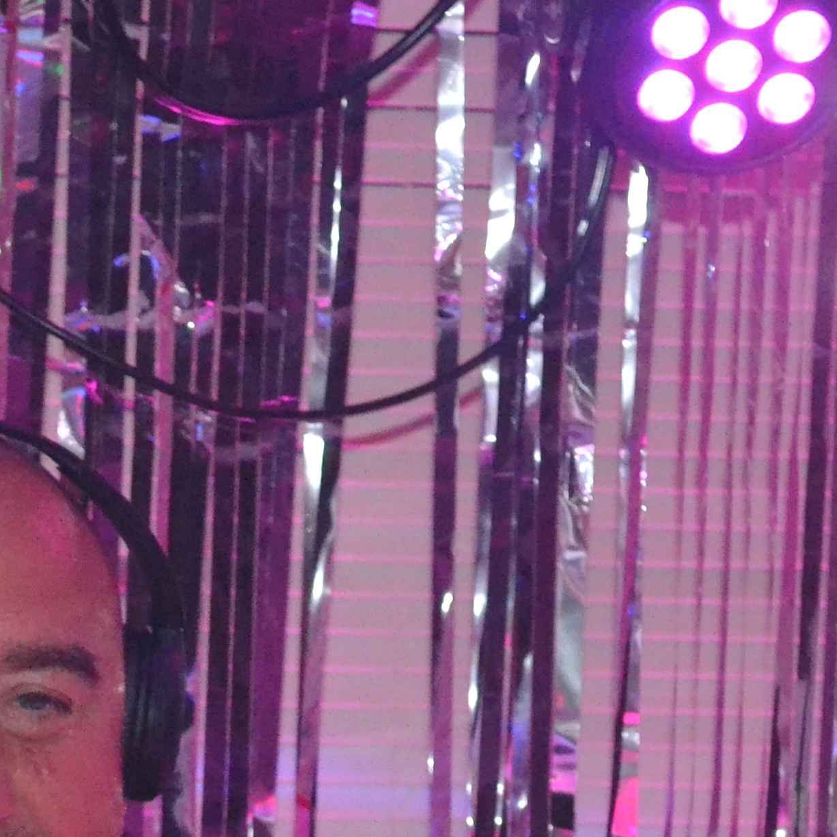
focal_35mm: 211
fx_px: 5772
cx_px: 21
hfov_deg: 8.3
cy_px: 1000
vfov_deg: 8.2
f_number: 5.3
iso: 3200
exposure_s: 1/60
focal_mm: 44
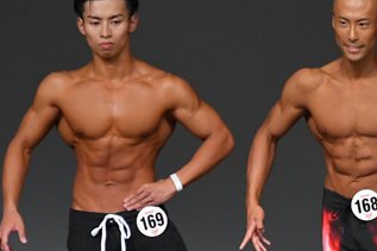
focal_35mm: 917
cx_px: 405
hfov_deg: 2.2
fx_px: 9598
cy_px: 263
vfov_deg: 1.5
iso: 4000
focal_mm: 250
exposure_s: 1/400
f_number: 5.6
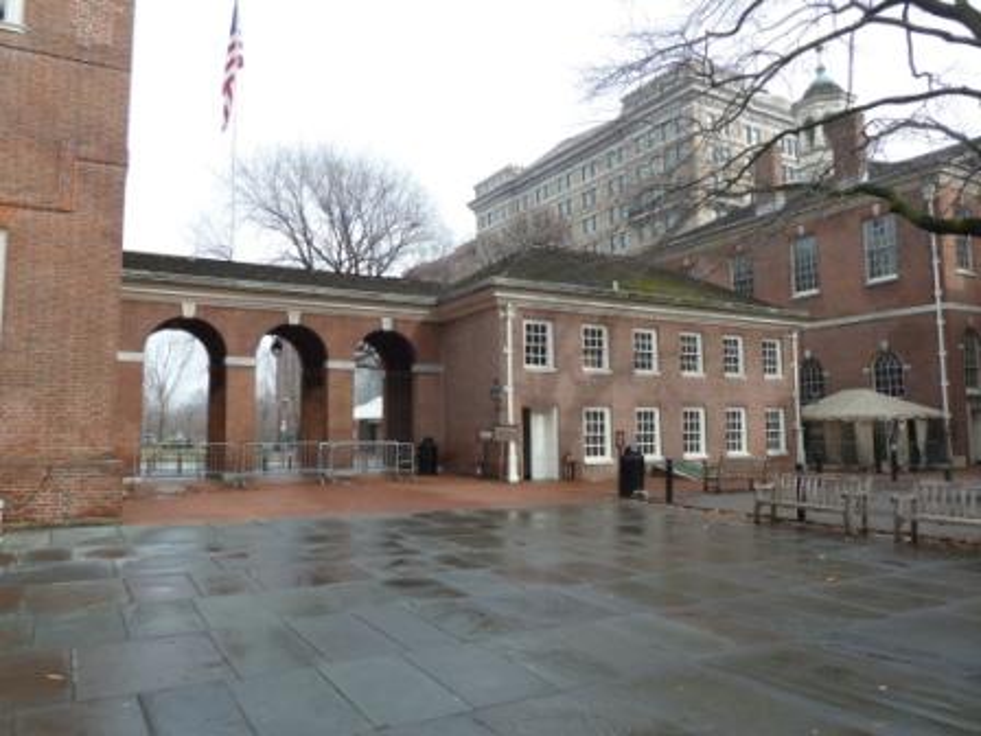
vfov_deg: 54.9
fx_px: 708
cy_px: 368
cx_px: 490
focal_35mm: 25
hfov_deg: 69.4
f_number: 4
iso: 80
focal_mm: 4.1
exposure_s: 1/200
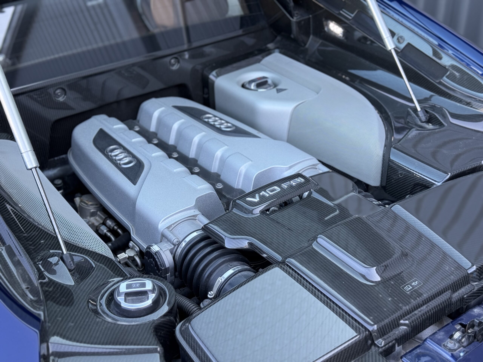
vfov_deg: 30.3
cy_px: 181
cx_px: 242
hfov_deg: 39.7
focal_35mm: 48
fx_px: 670
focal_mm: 6.76
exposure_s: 1/122
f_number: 1.78
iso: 50
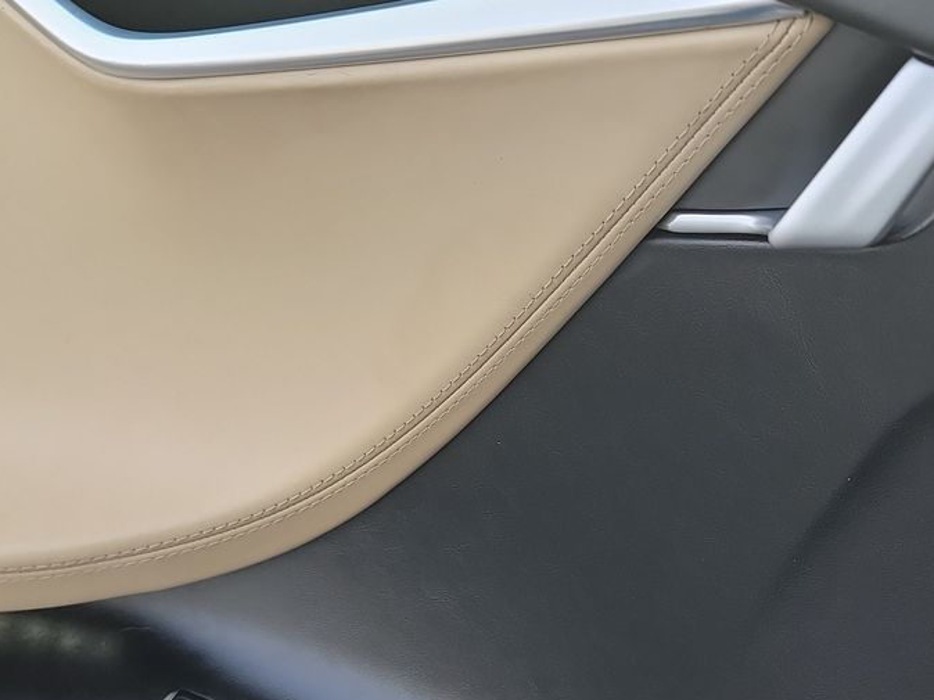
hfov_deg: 33.7
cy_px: 521
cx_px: 394
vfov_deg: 25.4
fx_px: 1537
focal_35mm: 57
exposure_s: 1/59
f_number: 1.8
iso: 56
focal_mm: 6.7
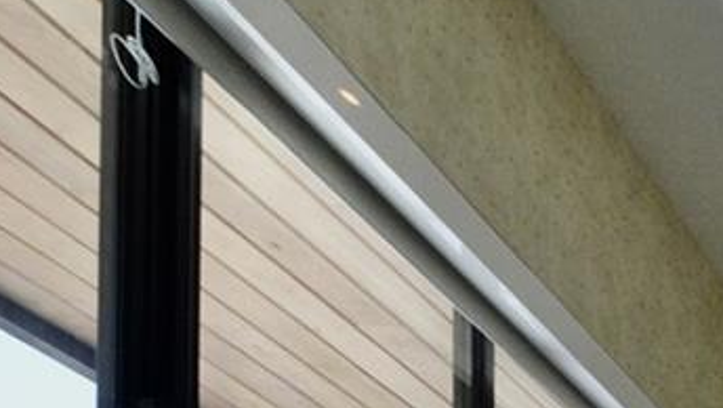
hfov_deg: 20.9
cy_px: 959
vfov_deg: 12.9
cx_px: 1269
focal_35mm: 73
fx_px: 1400
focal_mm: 10
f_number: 5.6
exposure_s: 1/125
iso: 360
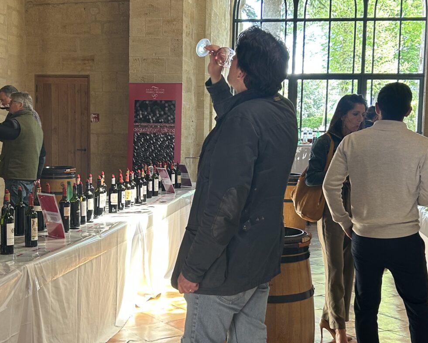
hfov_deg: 35.3
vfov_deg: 28.6
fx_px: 671
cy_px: 178
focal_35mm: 53
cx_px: 181
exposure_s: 1/121
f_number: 1.5
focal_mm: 5.7
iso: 80
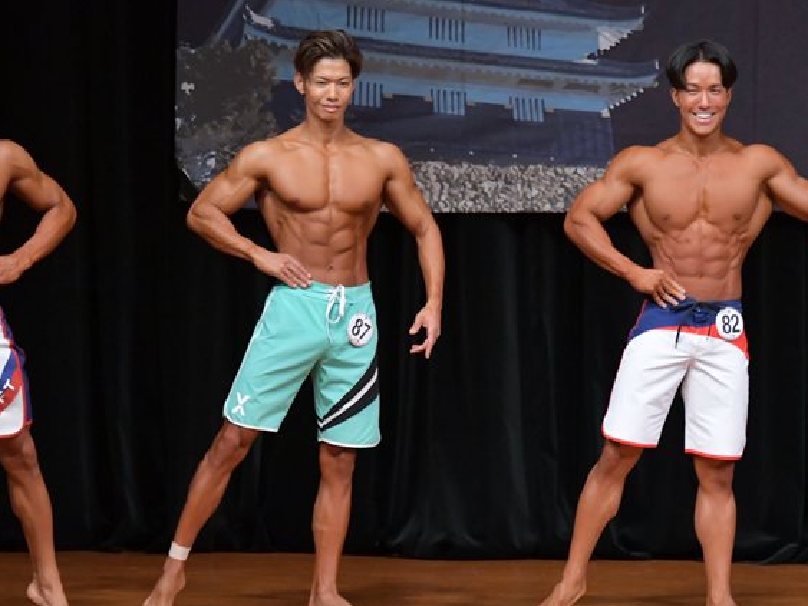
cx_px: 328
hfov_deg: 5.6
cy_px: 349
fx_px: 8331
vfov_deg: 4.2
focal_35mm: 357
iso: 5000
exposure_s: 1/400
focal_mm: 180
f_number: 5.6
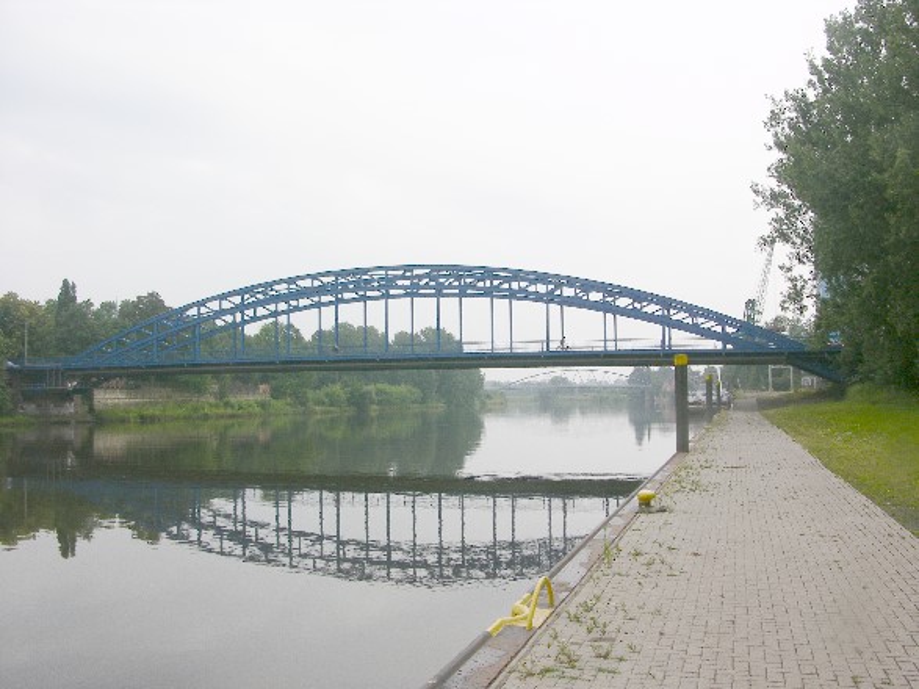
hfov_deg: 52.6
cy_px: 344
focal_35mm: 35
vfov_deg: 40.7
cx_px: 460
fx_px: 929
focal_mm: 8.9
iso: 50
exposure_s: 1/115
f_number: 8
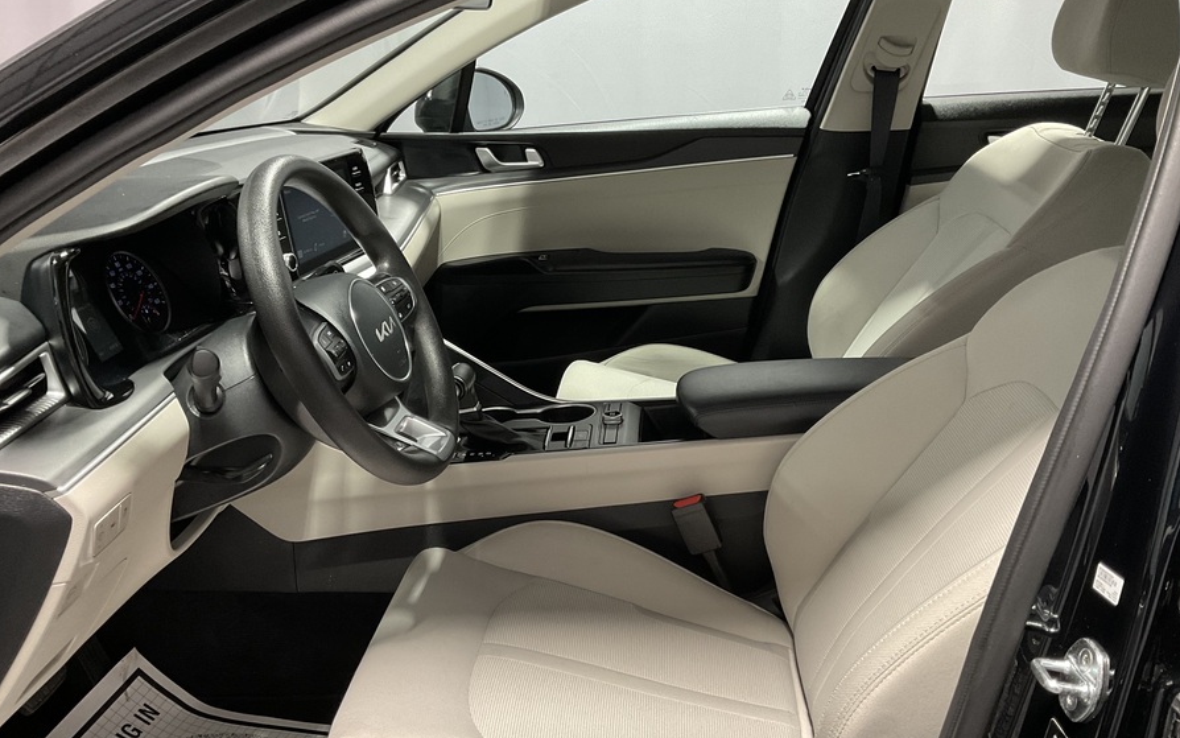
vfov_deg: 38.3
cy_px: 375
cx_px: 602
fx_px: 1061
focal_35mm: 33
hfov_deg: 58.1
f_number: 1.8
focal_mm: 3
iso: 100
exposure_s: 1/60
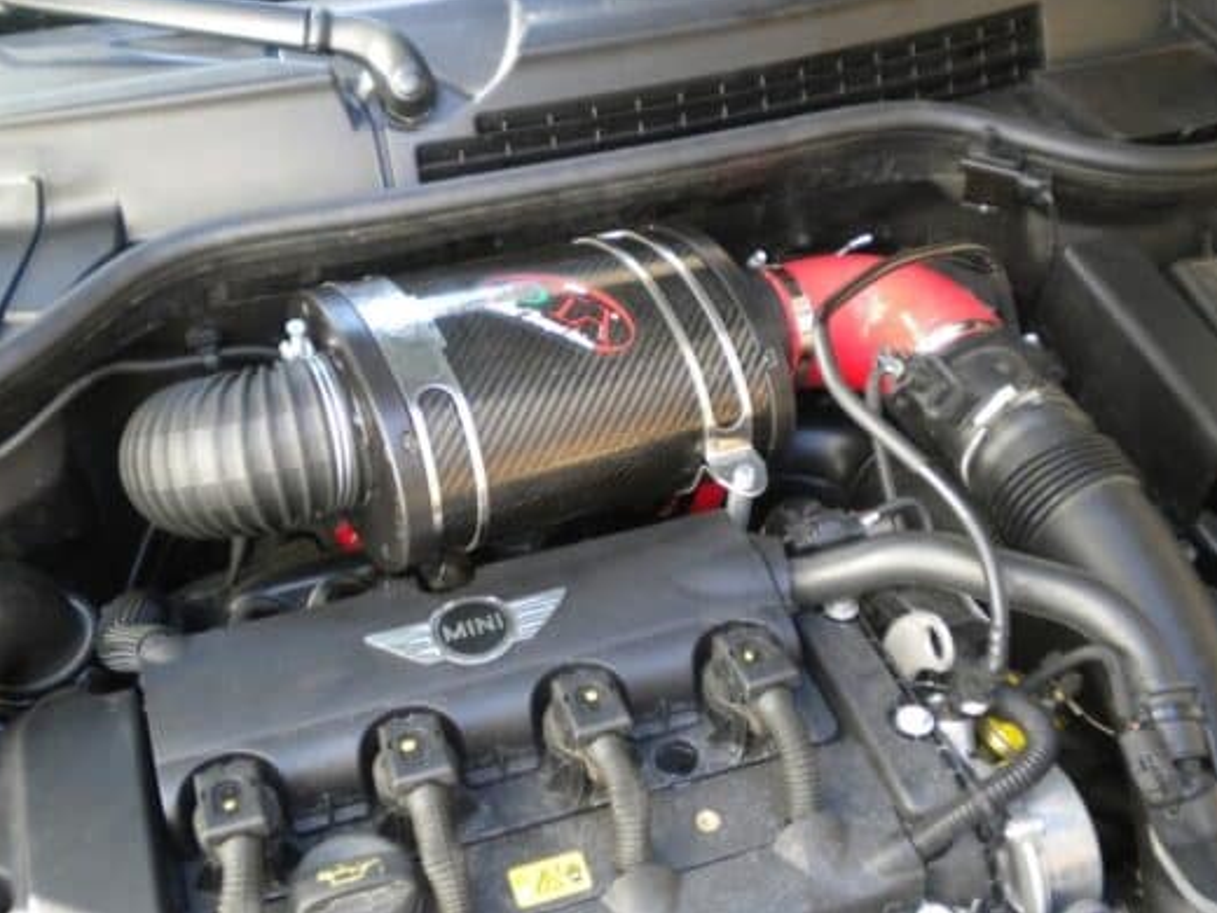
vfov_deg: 34.3
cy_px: 449
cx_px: 603
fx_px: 1477
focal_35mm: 42
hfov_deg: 44.8
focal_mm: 7.4
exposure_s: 1/58.3
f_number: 3.5
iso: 216
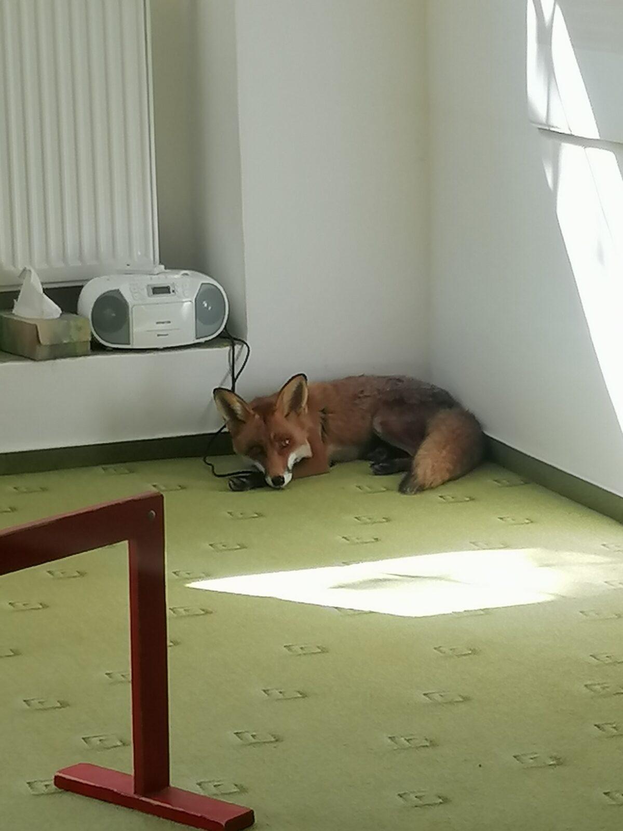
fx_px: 2976
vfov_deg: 15.9
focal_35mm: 124
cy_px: 416
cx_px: 312
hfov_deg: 12.0
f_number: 1.8
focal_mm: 4.75
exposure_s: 1/100
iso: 80
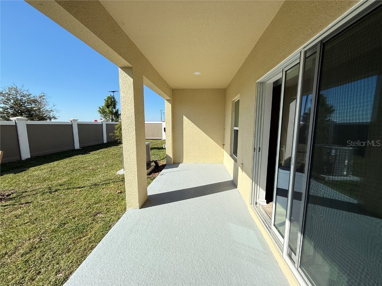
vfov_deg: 85.7
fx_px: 154
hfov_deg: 102.1
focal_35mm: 14
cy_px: 143
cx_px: 191
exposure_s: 1/2092
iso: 50
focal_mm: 2.22
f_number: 2.2
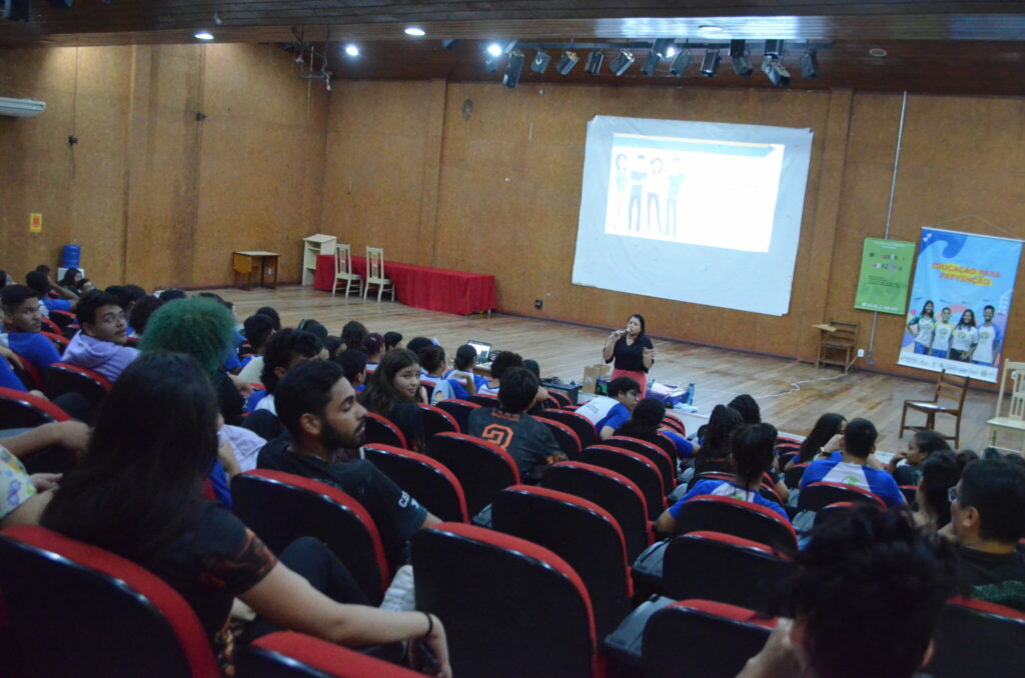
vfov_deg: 39.8
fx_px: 938
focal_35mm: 33
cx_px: 512
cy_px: 339
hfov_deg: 57.3
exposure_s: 1/40
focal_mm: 22
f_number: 4
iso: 6400
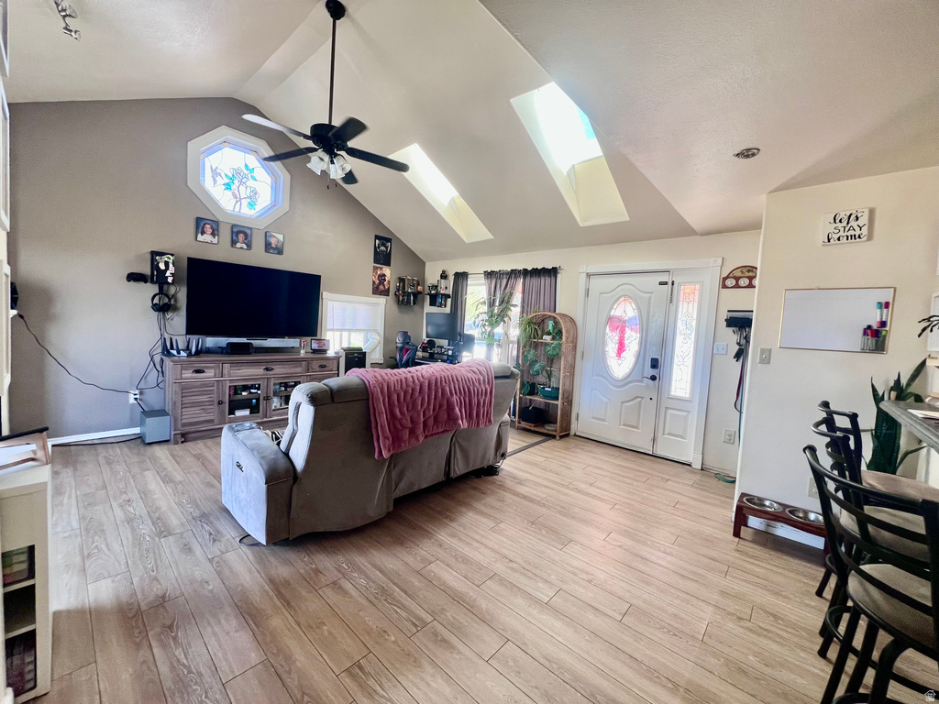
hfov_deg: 106.2
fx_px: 353
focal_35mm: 13
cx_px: 470
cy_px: 352
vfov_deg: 89.9
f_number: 1.8
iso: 100
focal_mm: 1.57
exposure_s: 1/120
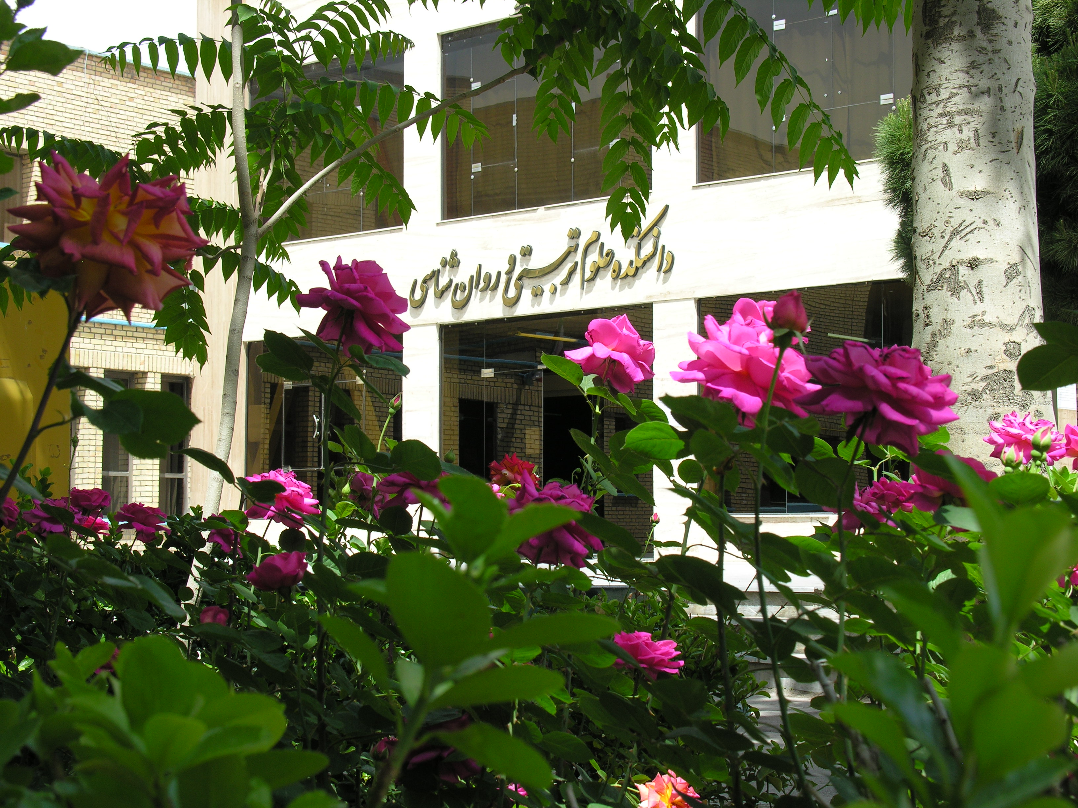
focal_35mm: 64
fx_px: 1993
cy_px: 404
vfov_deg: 22.9
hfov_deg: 30.3
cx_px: 539
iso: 50
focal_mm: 16.4
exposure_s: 1/124
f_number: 5.6
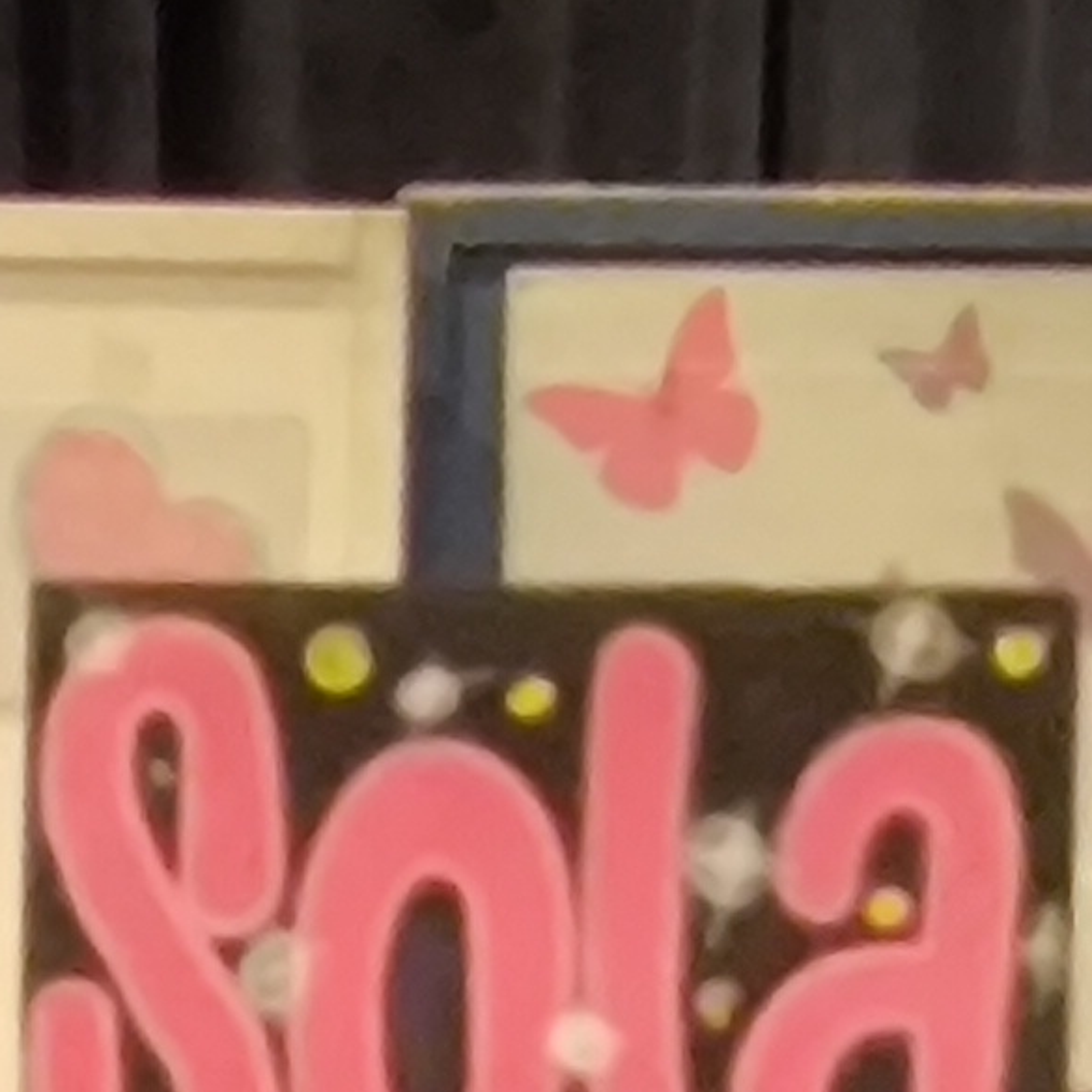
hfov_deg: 2.8
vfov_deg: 2.8
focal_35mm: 622
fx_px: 22199
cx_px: -1303
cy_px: 1523
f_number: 1.7
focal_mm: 4.71
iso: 400
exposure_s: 1/30
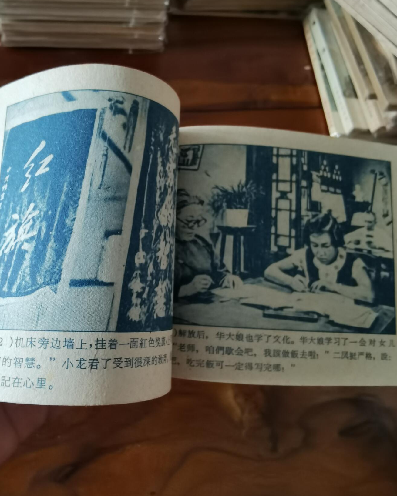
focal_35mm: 29
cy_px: 254
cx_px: 194
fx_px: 426
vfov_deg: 60.4
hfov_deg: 50.0
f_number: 2.2
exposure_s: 1/20
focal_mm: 2.26
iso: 500
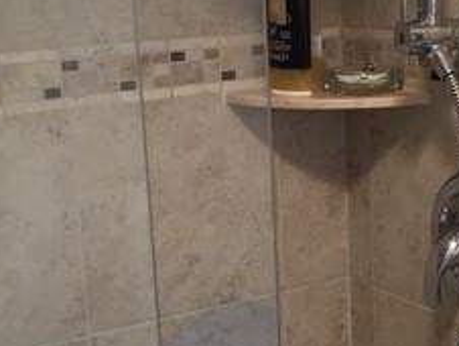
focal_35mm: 82
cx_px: 325
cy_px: 228
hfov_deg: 23.6
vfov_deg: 18.0
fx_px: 1088
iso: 80
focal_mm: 4.15
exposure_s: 1/30
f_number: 2.2
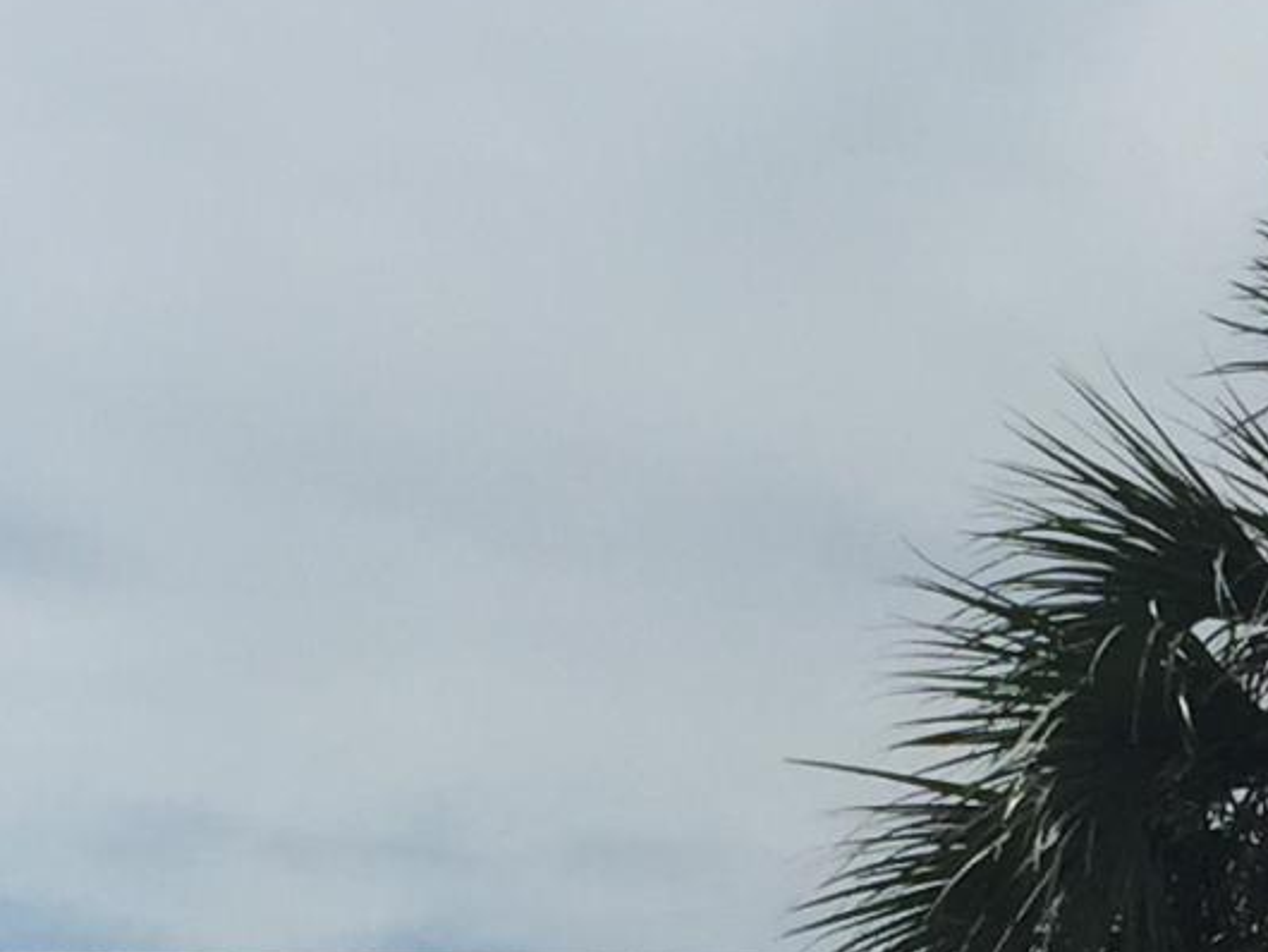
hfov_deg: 11.8
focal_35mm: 164
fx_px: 6010
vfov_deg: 8.7
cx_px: 1591
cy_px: 1703
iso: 32
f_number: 2.2
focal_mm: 4.15
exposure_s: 1/3968
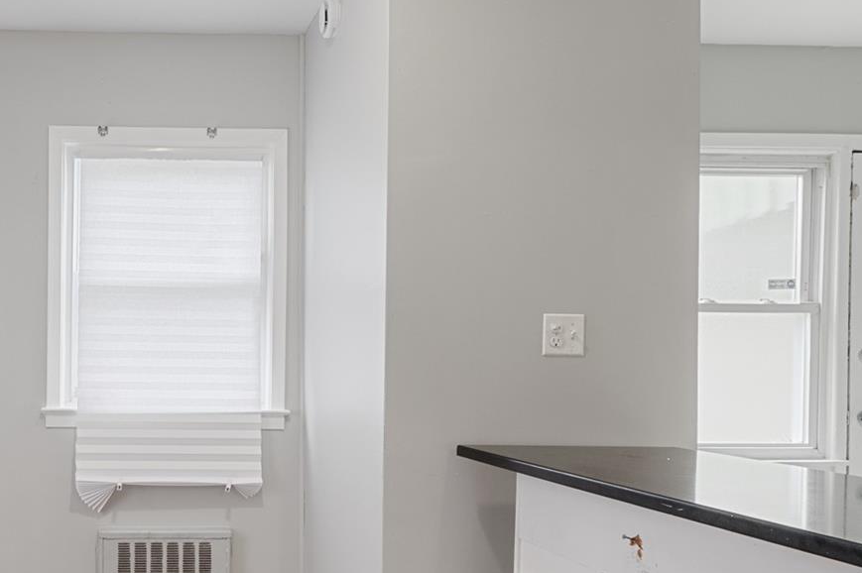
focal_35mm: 33
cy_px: 371
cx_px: 127
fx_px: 790
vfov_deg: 39.5
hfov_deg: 52.1
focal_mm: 14
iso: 400
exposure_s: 1/2
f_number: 14
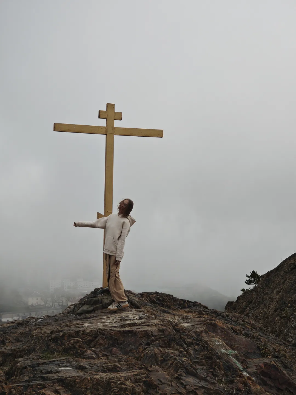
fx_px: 684
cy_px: 198
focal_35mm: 60
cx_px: 148
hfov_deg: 24.4
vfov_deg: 32.2
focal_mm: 9
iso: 50
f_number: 2
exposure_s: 1/1012
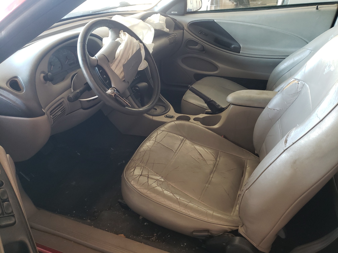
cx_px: 169
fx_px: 254
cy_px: 126
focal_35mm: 26
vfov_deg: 53.1
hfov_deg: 67.3
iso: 114
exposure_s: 1/60.2
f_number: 1.5
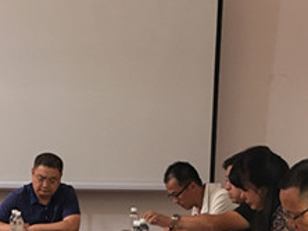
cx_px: 94
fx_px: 755
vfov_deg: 16.3
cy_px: 305
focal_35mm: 85
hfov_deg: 22.9
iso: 50
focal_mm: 4.15
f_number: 2.2
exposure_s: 1/17
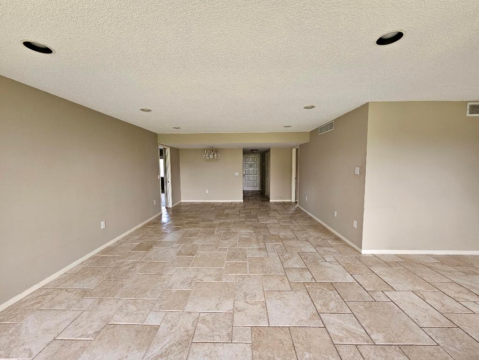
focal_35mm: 13
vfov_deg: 89.9
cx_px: 240
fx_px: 180
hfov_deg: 106.2
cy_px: 180
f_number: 2.2
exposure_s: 1/60
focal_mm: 2.2
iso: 160
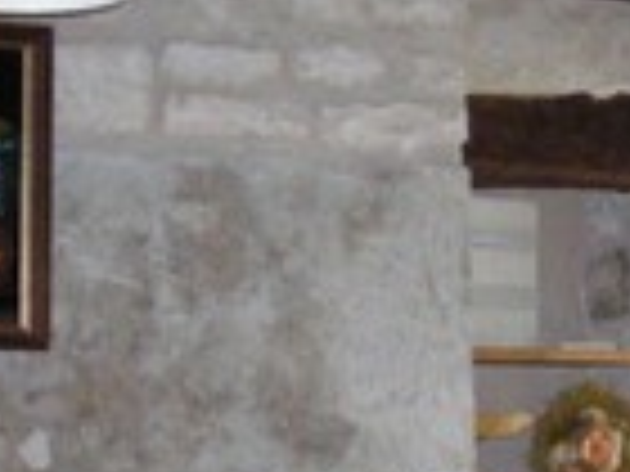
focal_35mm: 163
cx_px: 346
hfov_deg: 12.1
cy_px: 683
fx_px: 2967
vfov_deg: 8.9
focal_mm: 6.3
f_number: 3.2
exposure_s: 1/60
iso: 413
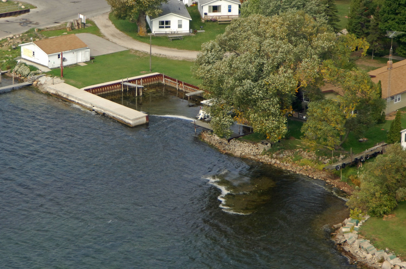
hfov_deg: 11.9
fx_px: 1949
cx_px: 122
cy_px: 102
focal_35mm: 173
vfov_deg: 7.9
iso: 400
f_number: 5.3
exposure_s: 1/1000
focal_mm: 78
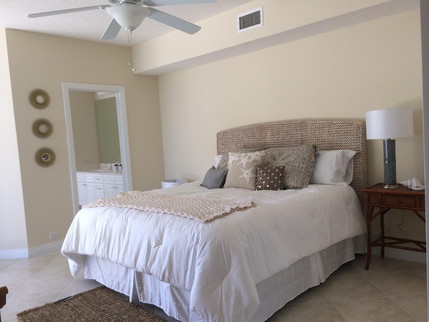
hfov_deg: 60.0
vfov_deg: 46.8
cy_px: 161
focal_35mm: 30
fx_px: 372
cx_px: 214
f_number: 2.2
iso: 50
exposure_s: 1/60
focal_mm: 4.12
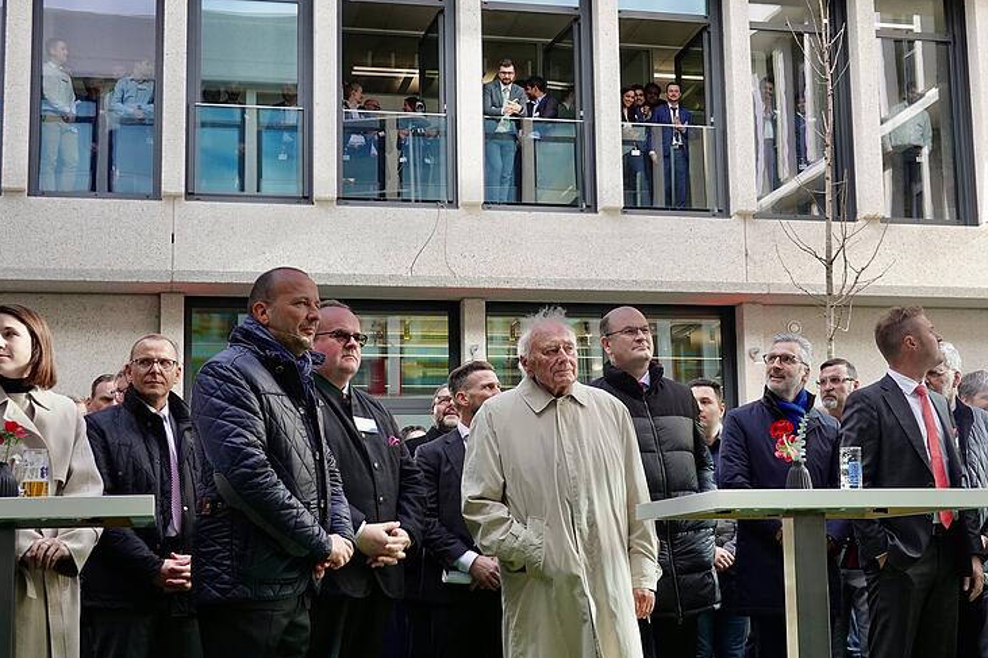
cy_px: 320
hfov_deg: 33.9
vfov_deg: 23.0
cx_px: 583
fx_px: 1619
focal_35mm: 59
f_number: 4
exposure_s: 1/125
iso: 100
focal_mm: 17.19
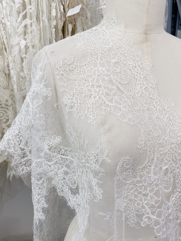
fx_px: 209
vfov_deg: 59.9
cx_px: 96
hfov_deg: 46.8
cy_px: 112
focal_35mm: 30
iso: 32
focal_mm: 4.25
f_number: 1.8
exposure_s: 1/167
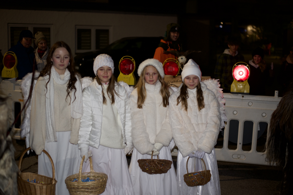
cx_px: 146
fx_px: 407
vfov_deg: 27.0
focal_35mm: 50
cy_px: 98
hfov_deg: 39.6
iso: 720
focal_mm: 50
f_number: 1.8
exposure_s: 1/60
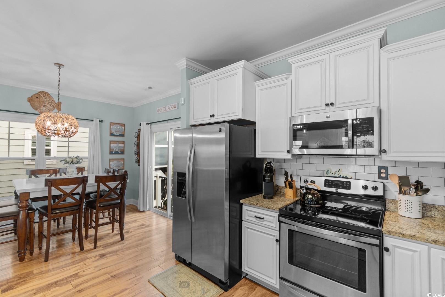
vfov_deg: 77.3
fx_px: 185
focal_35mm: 15
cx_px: 222
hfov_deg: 100.4
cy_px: 148
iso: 100
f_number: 4.5
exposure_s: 1/5
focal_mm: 10
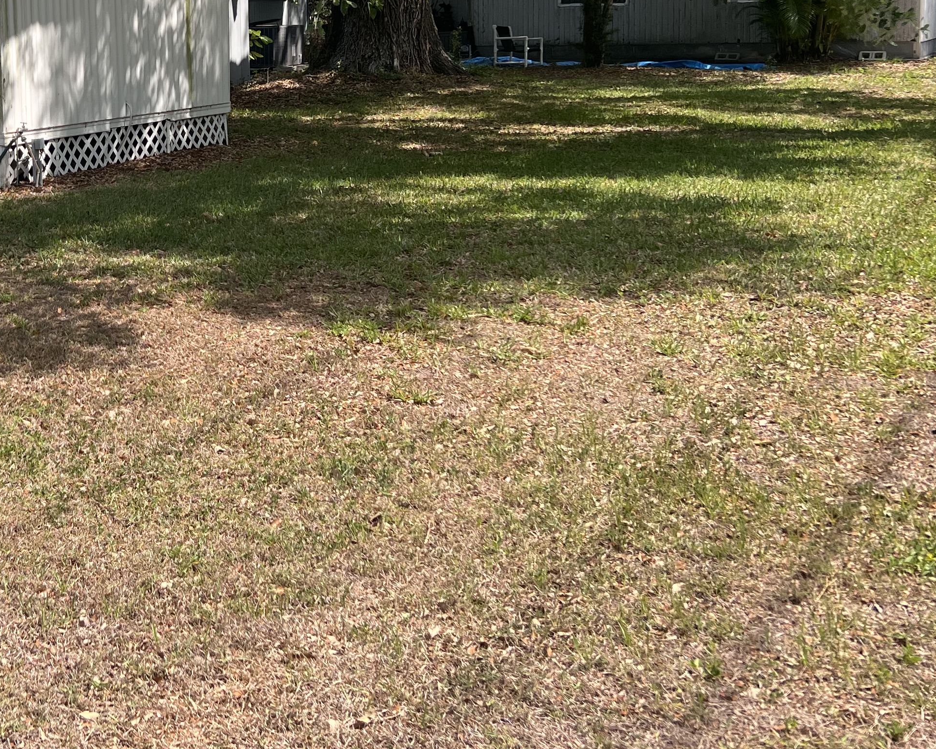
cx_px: 49
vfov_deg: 27.8
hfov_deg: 33.1
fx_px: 1468
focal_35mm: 53
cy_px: 116
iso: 50
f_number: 1.5
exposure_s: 1/2299
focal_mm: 5.7
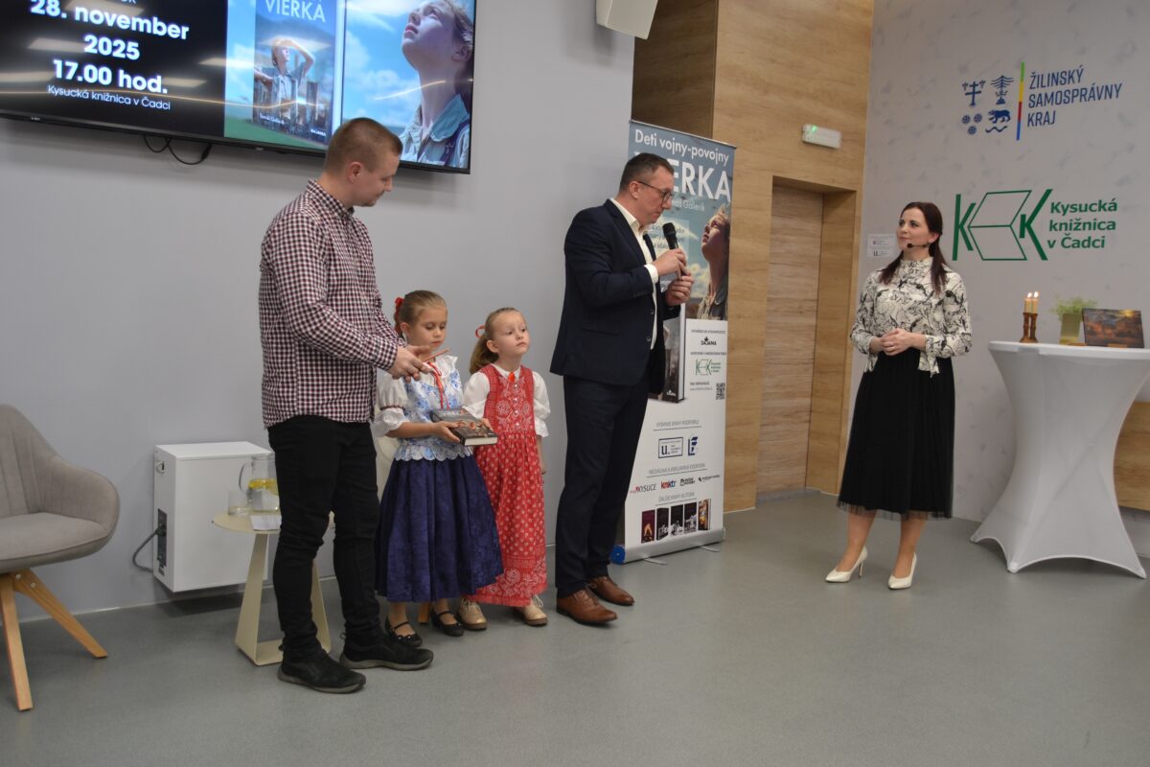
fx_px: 958
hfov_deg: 61.9
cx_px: 575
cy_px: 384
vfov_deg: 43.6
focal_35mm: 30
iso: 400
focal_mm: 20
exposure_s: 1/60
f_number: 4
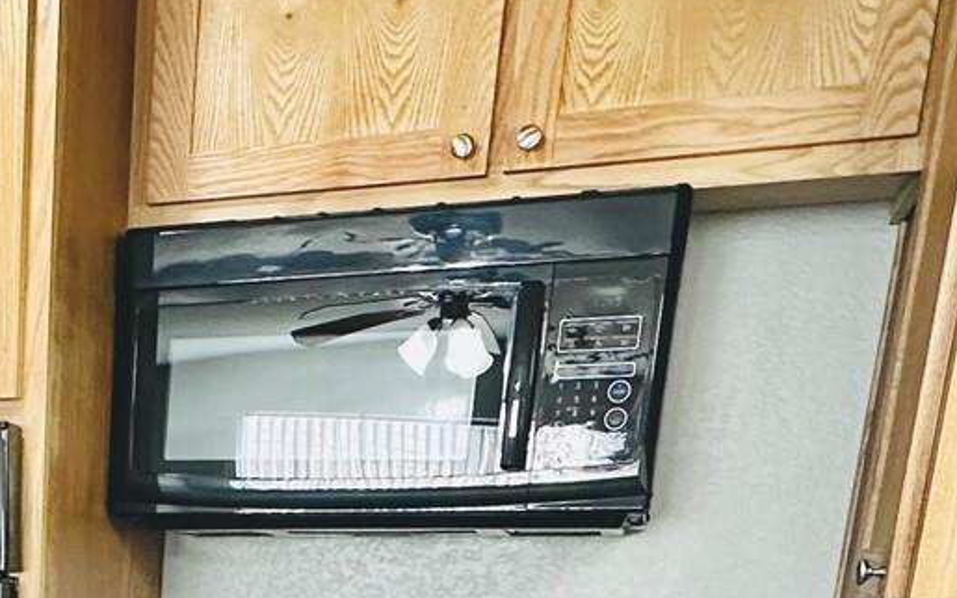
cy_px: 1020
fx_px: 1539
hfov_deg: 31.0
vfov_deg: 18.2
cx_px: -80
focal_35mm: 59
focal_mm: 2.22
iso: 250
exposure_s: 1/60
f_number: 2.2
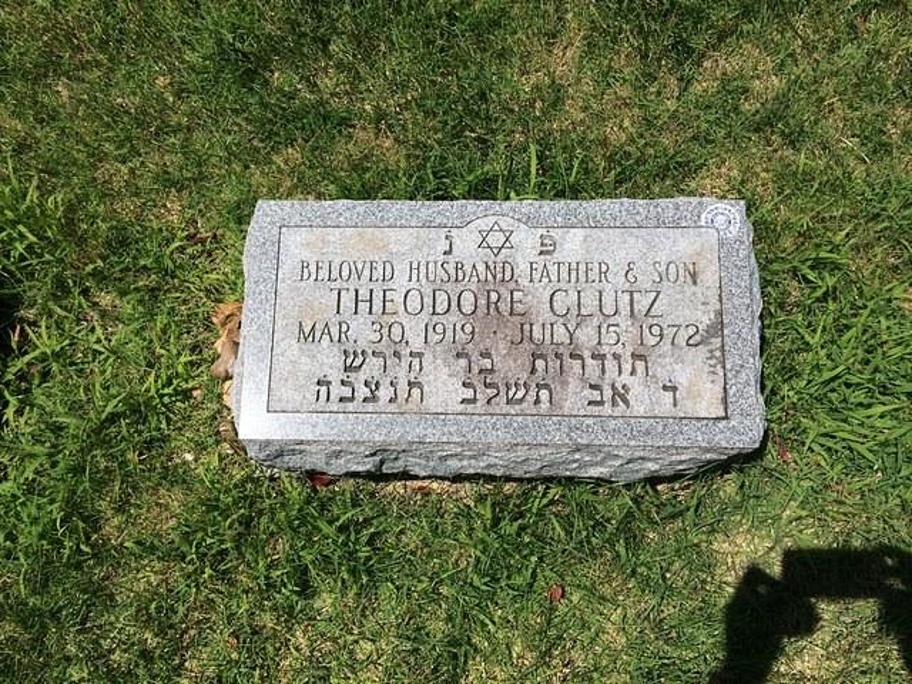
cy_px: 342
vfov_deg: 46.8
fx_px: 790
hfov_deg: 60.0
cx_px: 456
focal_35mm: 30
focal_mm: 4.12
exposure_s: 1/3425
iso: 32
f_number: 2.2
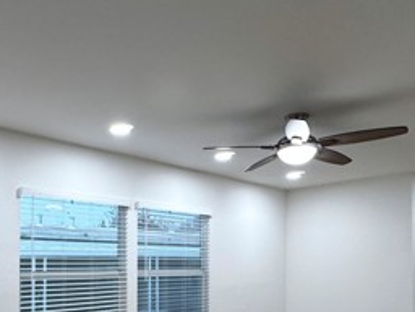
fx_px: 420
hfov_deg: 51.5
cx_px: 135
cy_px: 254
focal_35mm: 35
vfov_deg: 39.0
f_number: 2.2
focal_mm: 2.22
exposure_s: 1/120
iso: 200
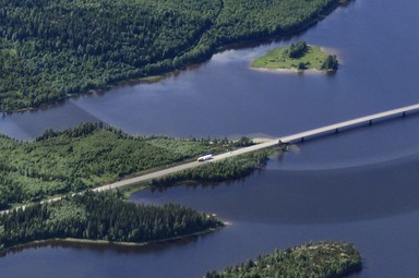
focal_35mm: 175
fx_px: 2034
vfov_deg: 7.6
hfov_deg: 11.7
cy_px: -228
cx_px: 297
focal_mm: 28
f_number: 2.8
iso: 100
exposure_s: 1/2000
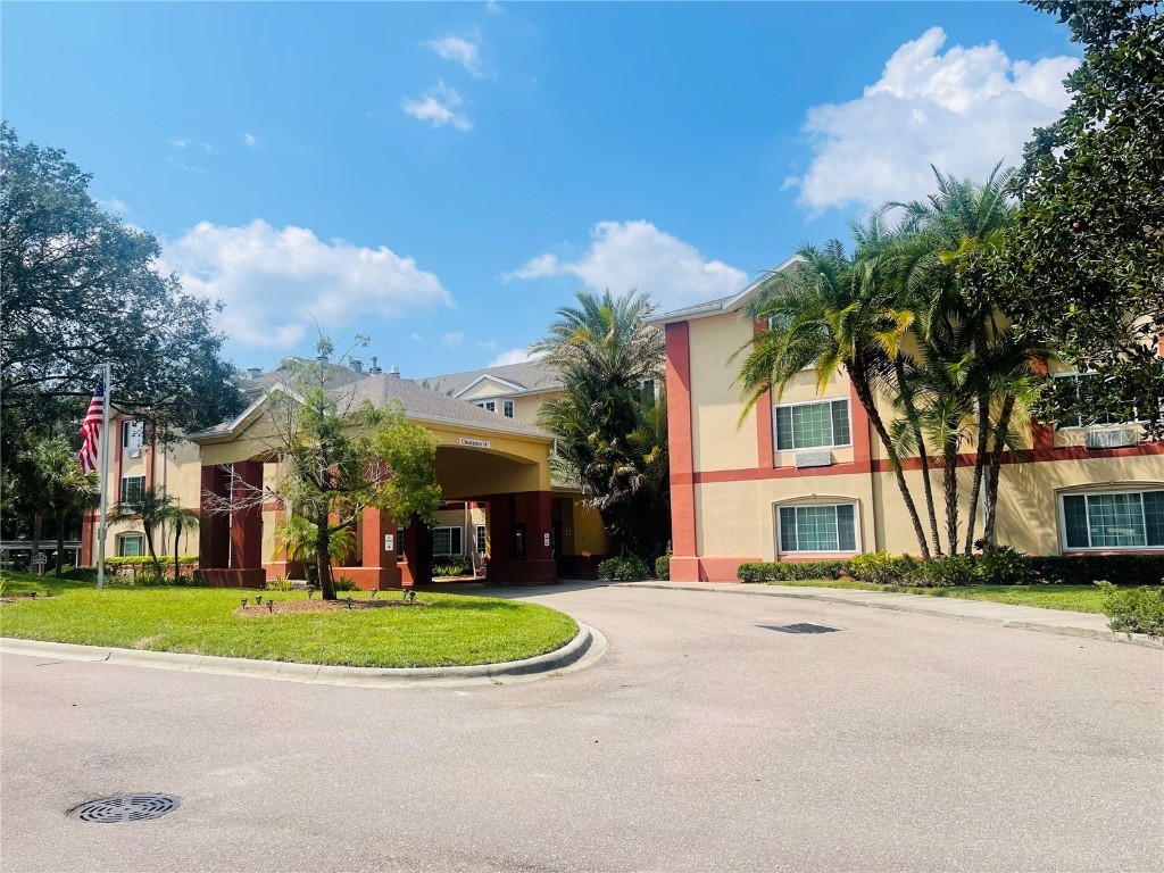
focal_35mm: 26
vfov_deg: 53.1
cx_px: 582
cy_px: 436
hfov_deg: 67.3
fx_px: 874
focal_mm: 5.1
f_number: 1.6
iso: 32
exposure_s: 1/5128
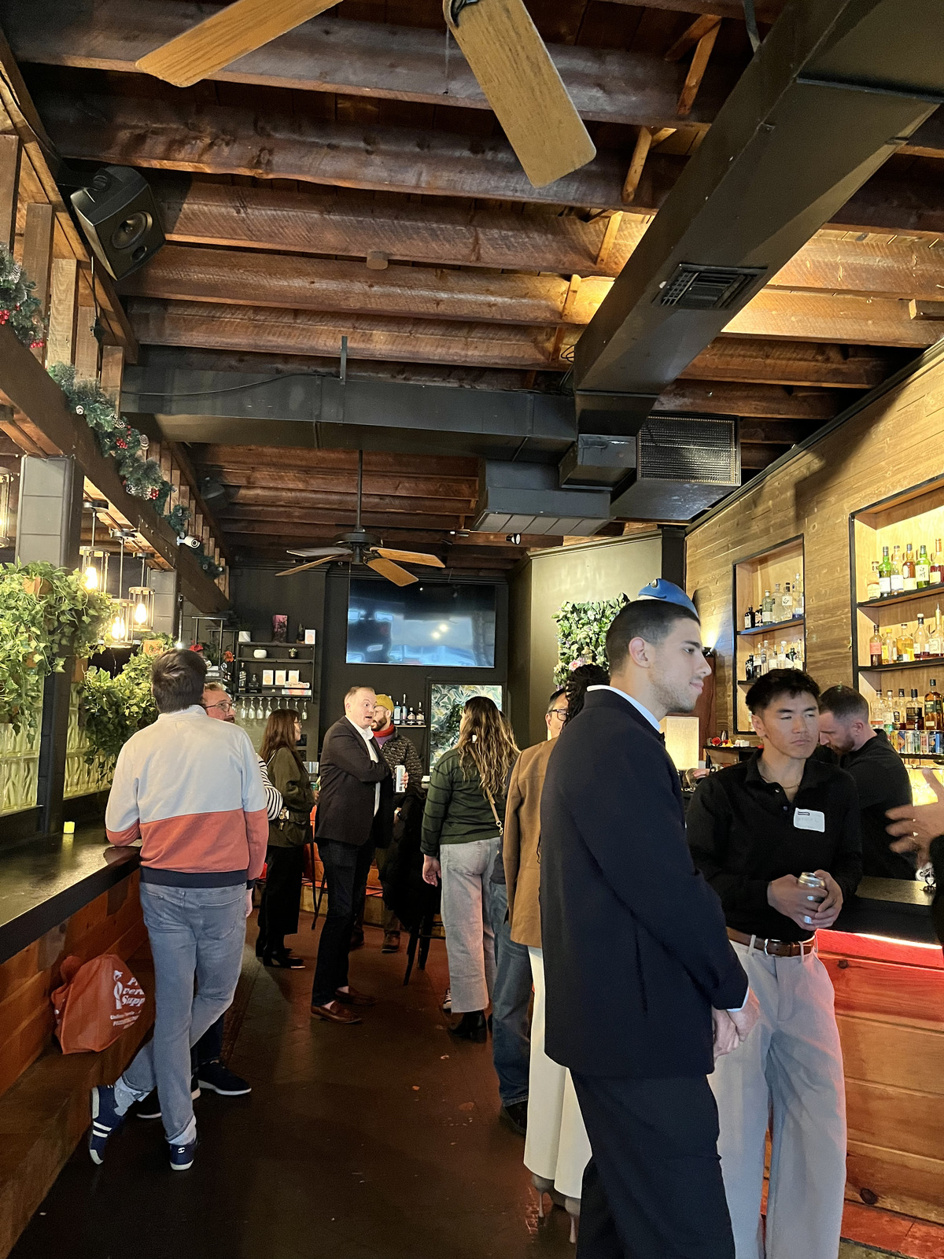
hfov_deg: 53.1
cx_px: 472
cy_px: 630
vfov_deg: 67.3
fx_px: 945
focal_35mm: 26
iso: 640
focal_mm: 5.1
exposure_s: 1/30
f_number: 1.6
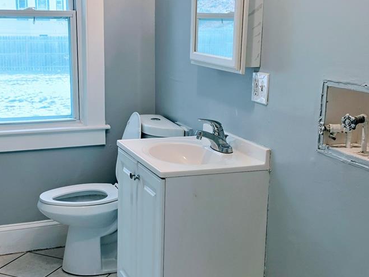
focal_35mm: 54
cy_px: 152
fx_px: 576
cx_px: 170
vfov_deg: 27.0
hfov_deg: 35.5
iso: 50
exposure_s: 1/120
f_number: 1.7
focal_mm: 6.3
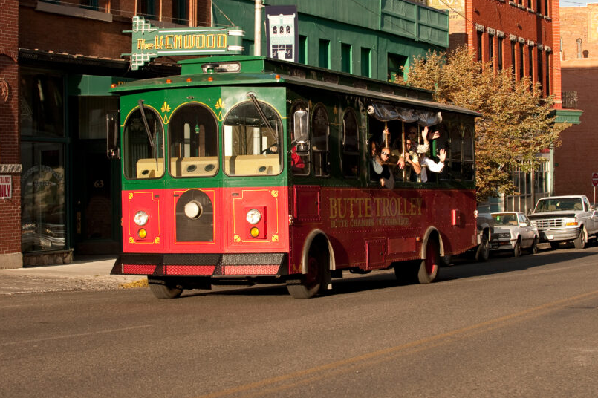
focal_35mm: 89
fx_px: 1478
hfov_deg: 22.9
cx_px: 319
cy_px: 147
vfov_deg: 15.3
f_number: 8
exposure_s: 1/640
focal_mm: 70
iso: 400
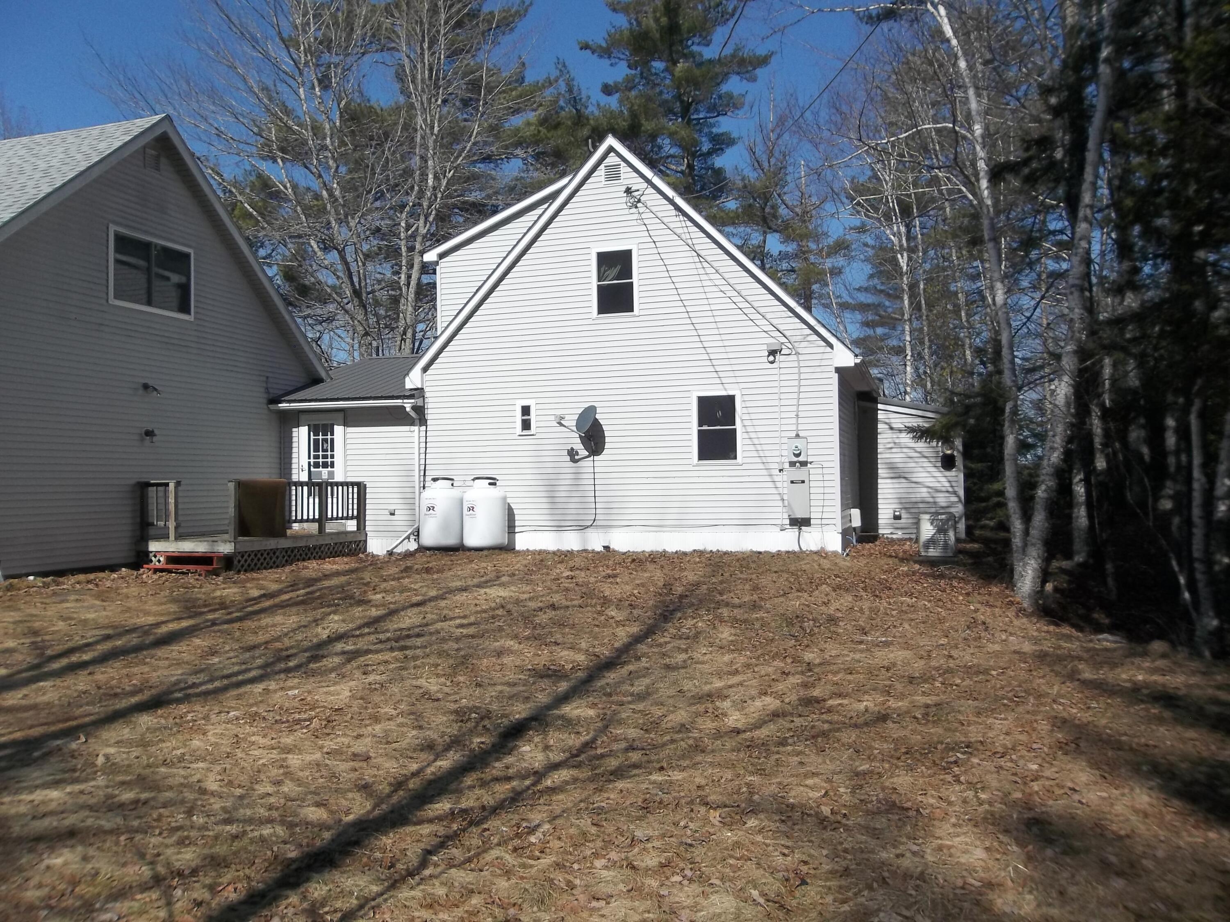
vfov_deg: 51.4
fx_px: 959
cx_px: 615
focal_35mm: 27
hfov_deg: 65.3
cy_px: 461
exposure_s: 1/250
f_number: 8.9
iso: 80
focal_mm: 4.9
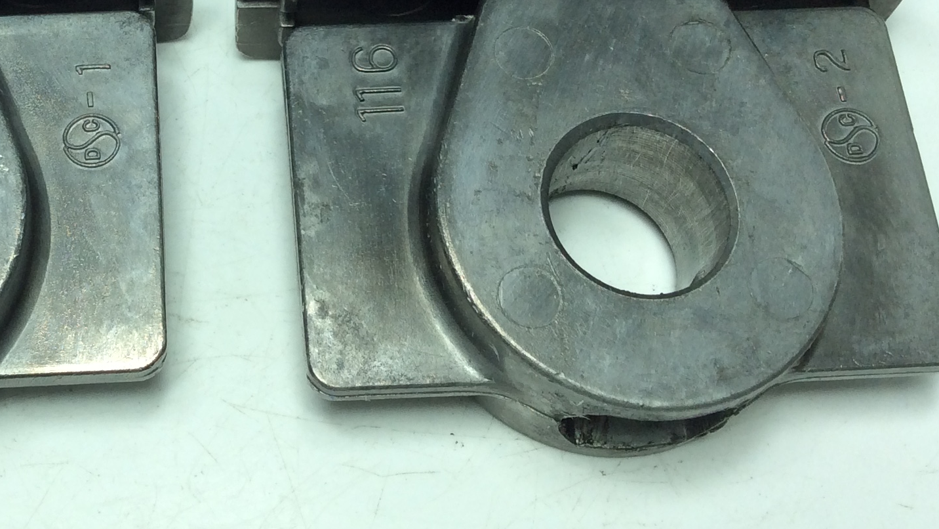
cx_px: 203
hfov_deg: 32.5
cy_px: 13
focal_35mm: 63
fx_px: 1569
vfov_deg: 18.7
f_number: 2.4
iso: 32
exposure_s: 1/371
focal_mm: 3.3
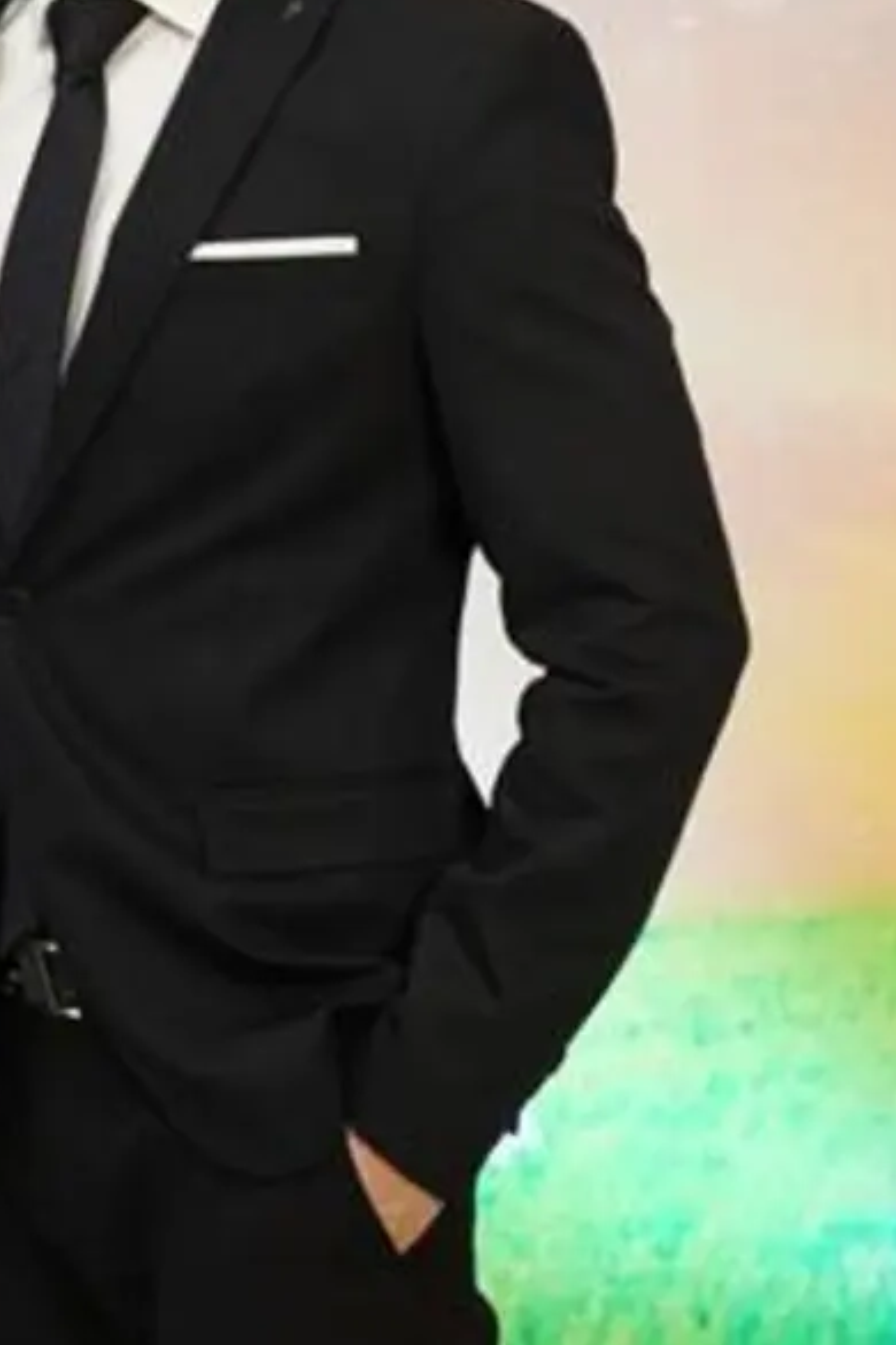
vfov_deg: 17.4
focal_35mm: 116
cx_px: 14
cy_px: 108
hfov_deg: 11.7
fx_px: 4330
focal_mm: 58
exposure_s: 1/250
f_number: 4.5
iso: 800
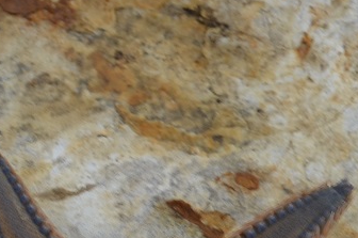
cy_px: 409
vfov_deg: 2.8
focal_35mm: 484
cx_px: 133
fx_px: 4805
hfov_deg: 4.3
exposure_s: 1/160
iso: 100
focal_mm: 55
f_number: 8
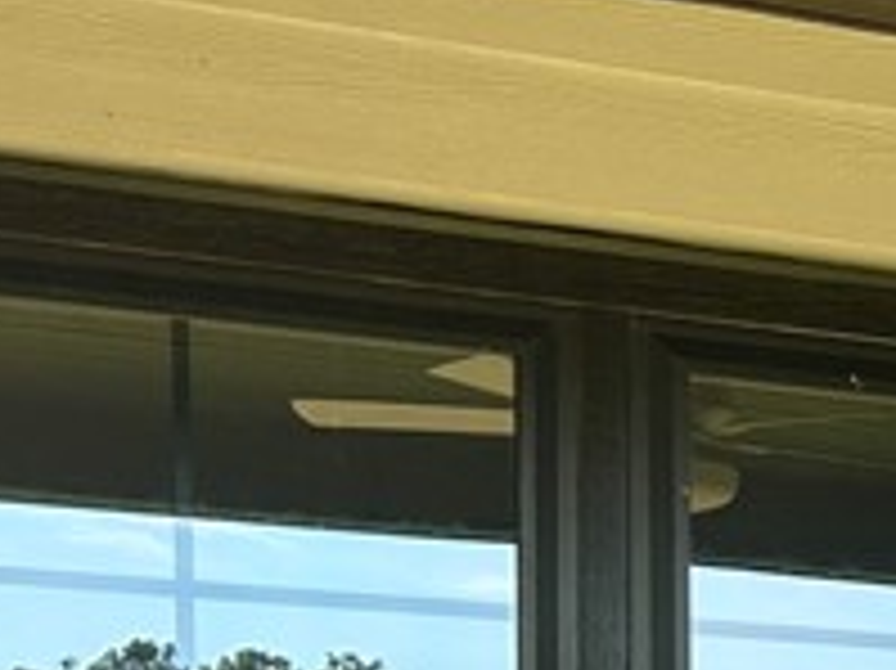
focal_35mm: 134
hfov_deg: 12.6
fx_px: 3466
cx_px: 1909
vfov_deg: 10.3
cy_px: 1264
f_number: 1.5
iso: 50
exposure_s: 1/991
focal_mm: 5.7
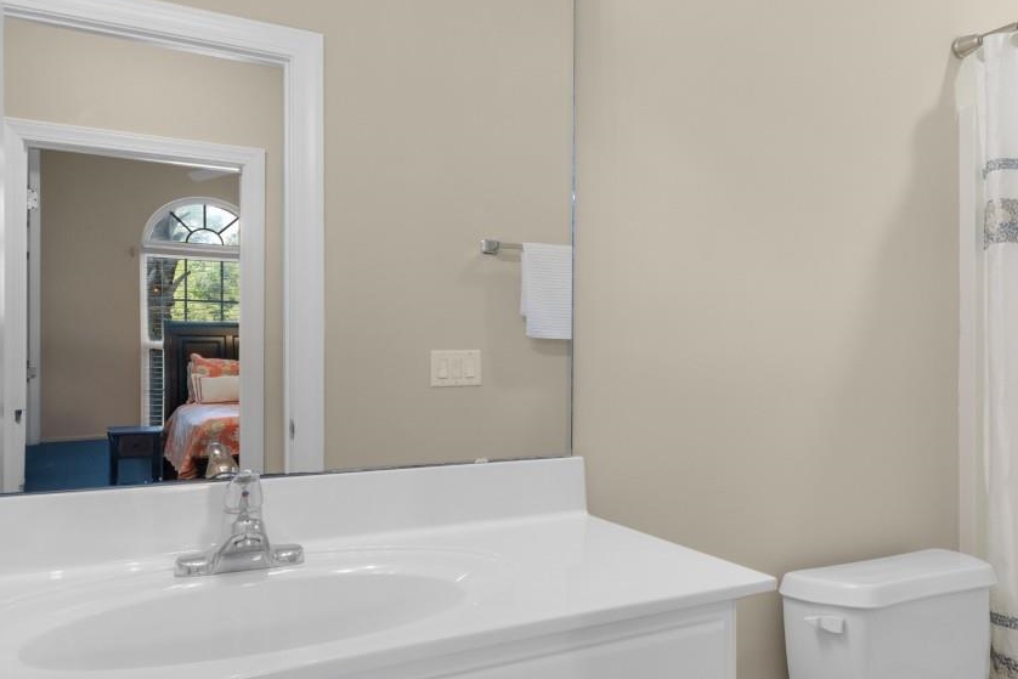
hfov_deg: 61.0
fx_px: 820
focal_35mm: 29
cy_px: 334
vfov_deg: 45.0
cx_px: 729
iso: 100
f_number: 4.5
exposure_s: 1/8
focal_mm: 10
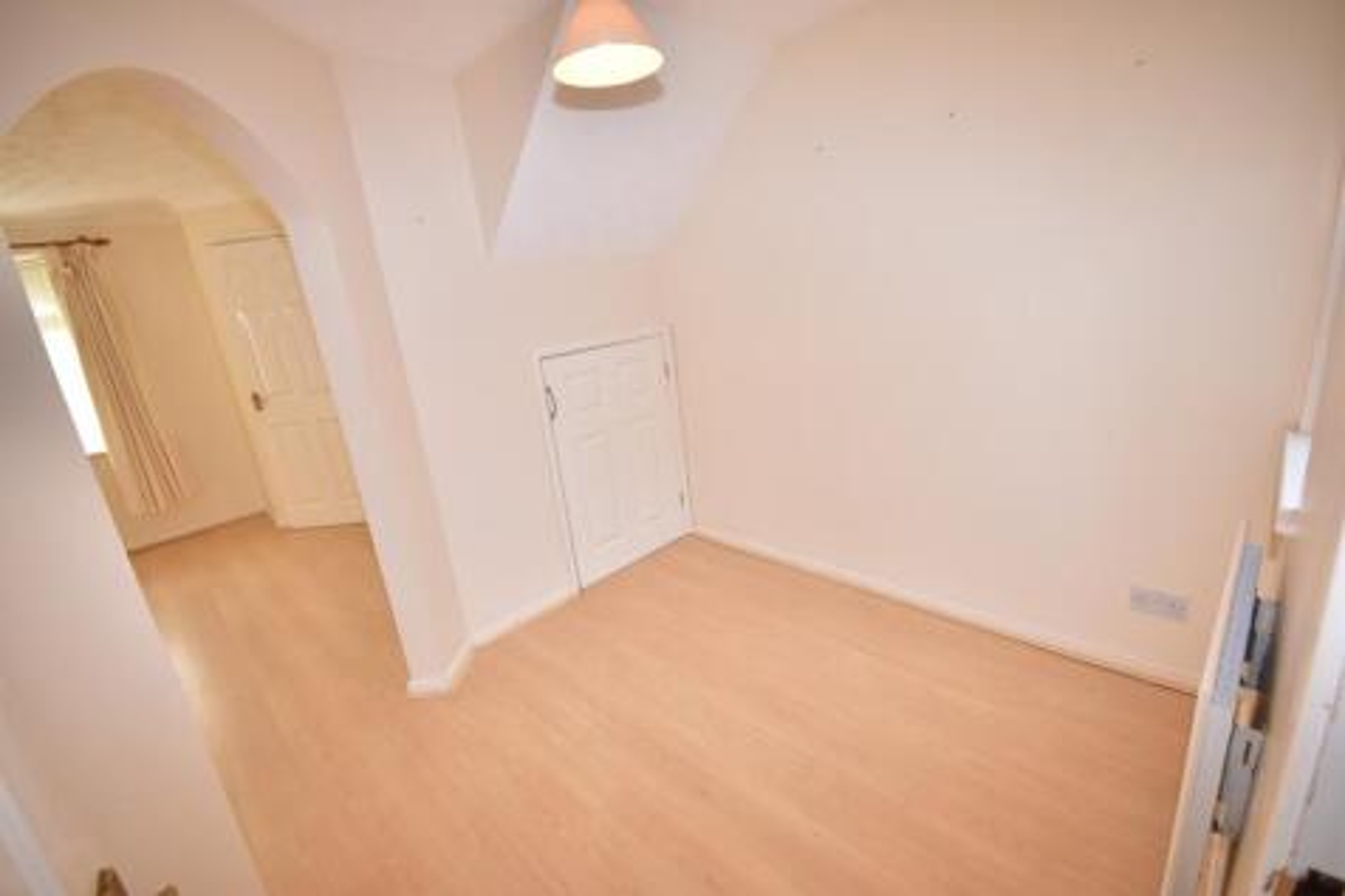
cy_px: 448
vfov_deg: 77.3
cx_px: 672
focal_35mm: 15
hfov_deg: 100.4
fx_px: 560
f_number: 5.6
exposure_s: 1/60
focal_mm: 10
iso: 400
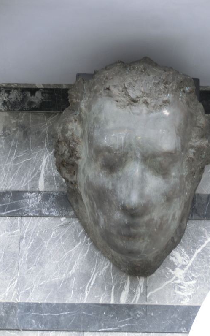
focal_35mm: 147
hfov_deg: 8.9
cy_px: 168
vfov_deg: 14.2
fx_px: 1345
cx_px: 124
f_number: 5.8
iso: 100
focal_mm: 24.39
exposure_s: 1/80
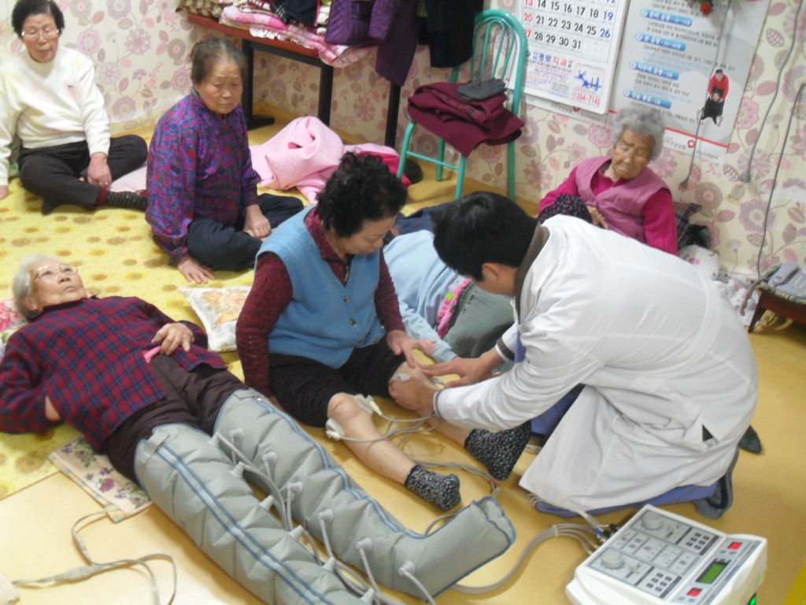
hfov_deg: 52.6
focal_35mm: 35
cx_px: 403
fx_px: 815
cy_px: 302
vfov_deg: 40.7
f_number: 2.8
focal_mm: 6.2
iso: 200
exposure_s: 1/10
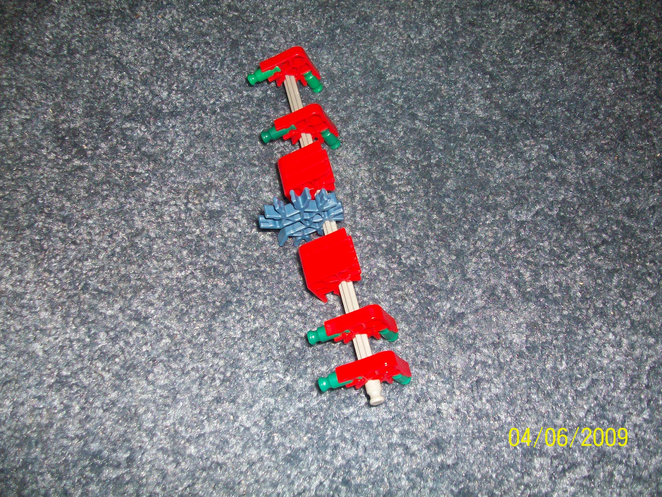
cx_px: 331
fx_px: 650
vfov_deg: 41.8
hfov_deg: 54.0
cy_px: 248
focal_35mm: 34
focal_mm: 5.7
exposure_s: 1/60
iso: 160
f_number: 2.8
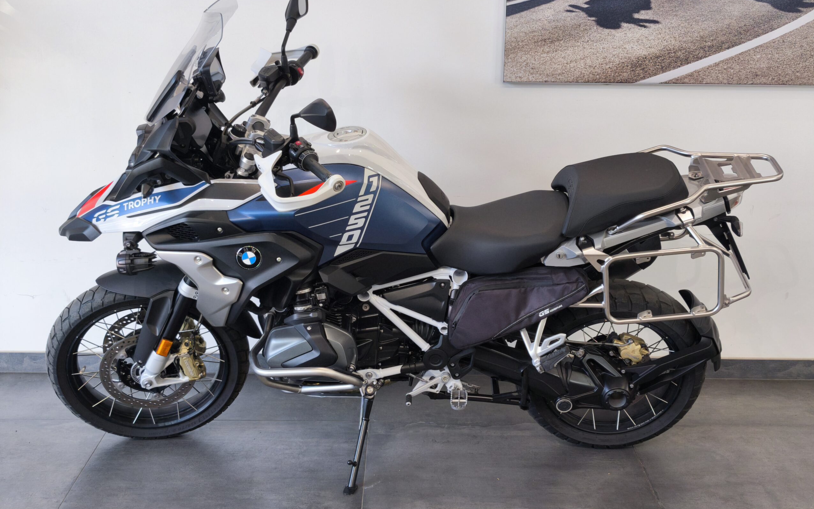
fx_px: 1087
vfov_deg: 26.3
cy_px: 247
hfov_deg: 41.1
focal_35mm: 49
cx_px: 409
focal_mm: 6.57
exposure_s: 1/100
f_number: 1.6
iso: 80
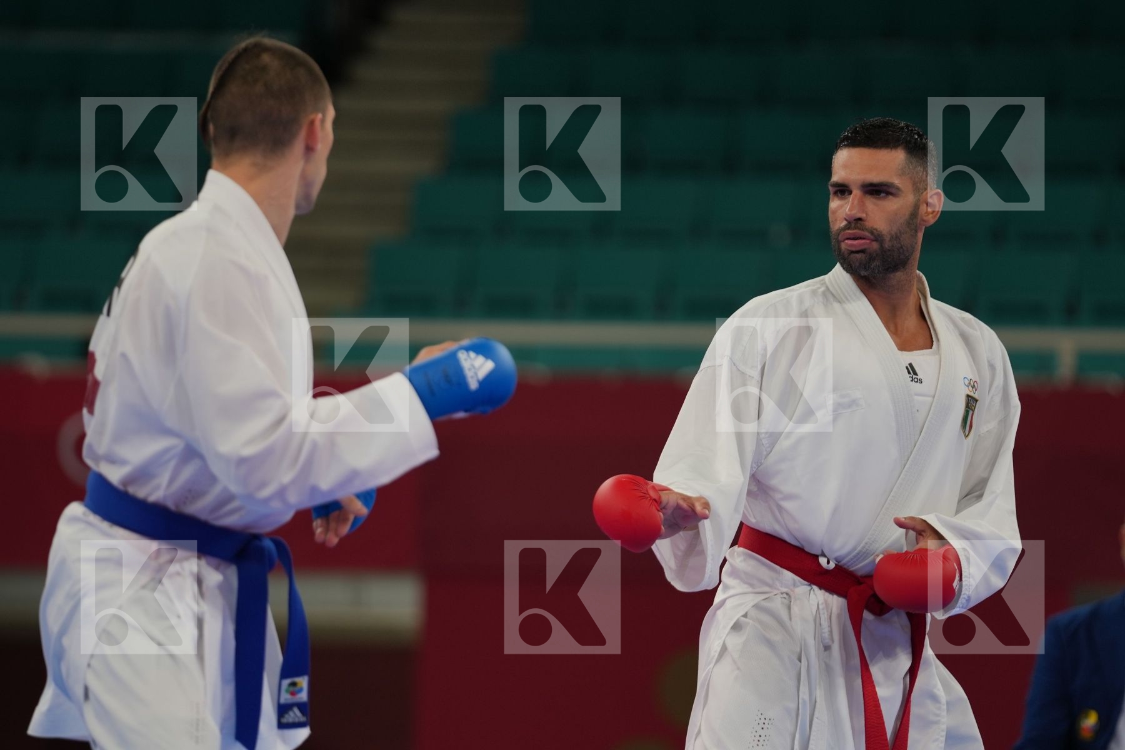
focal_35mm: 291
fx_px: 9093
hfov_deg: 7.1
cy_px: 375
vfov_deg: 4.7
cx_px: 562
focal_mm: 194
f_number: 2.8
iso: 200
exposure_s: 1/500
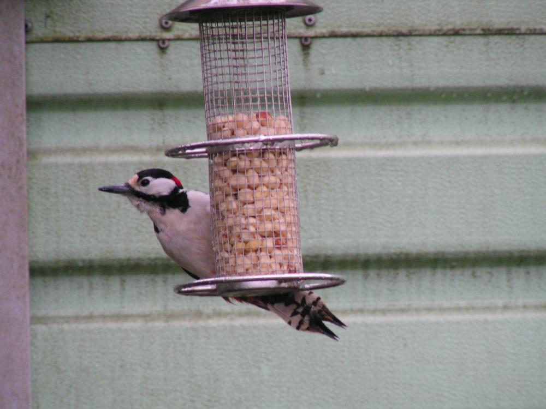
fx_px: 5994
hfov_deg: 5.2
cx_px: 273
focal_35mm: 380
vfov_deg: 3.9
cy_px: 204
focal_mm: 58
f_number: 3.5
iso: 200
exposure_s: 1/50
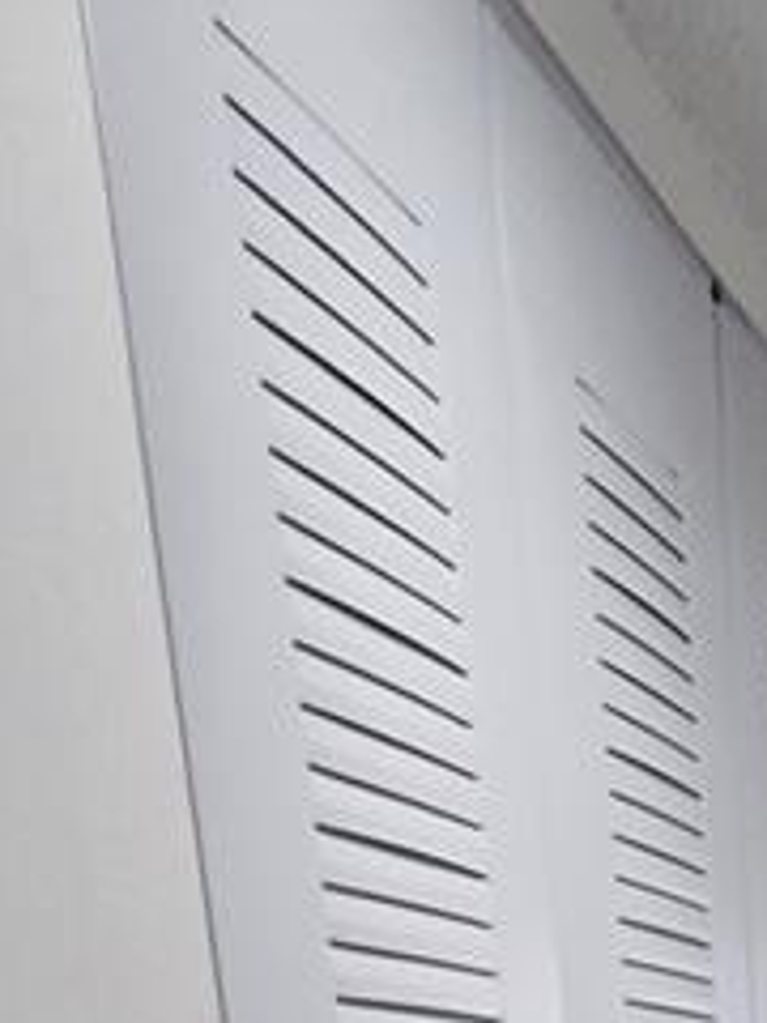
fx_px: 1920
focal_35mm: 65
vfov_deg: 18.6
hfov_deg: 21.2
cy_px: 2067
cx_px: 891
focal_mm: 1.7
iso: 100
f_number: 2.2
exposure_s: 1/60
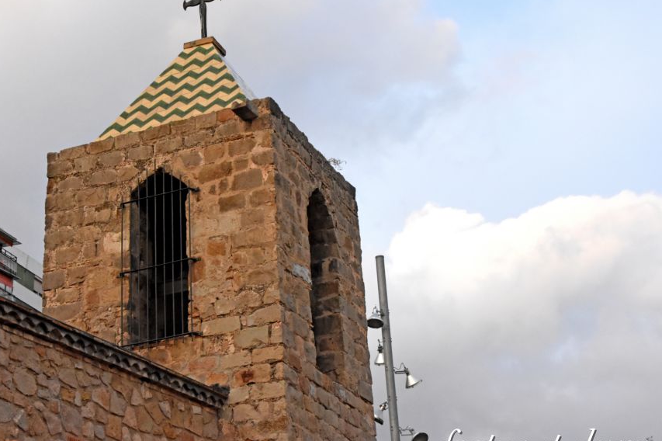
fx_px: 1323
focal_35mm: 72
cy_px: 210
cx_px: 277
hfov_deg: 28.0
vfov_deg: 18.9
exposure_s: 1/640
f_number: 13
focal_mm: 40
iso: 2500
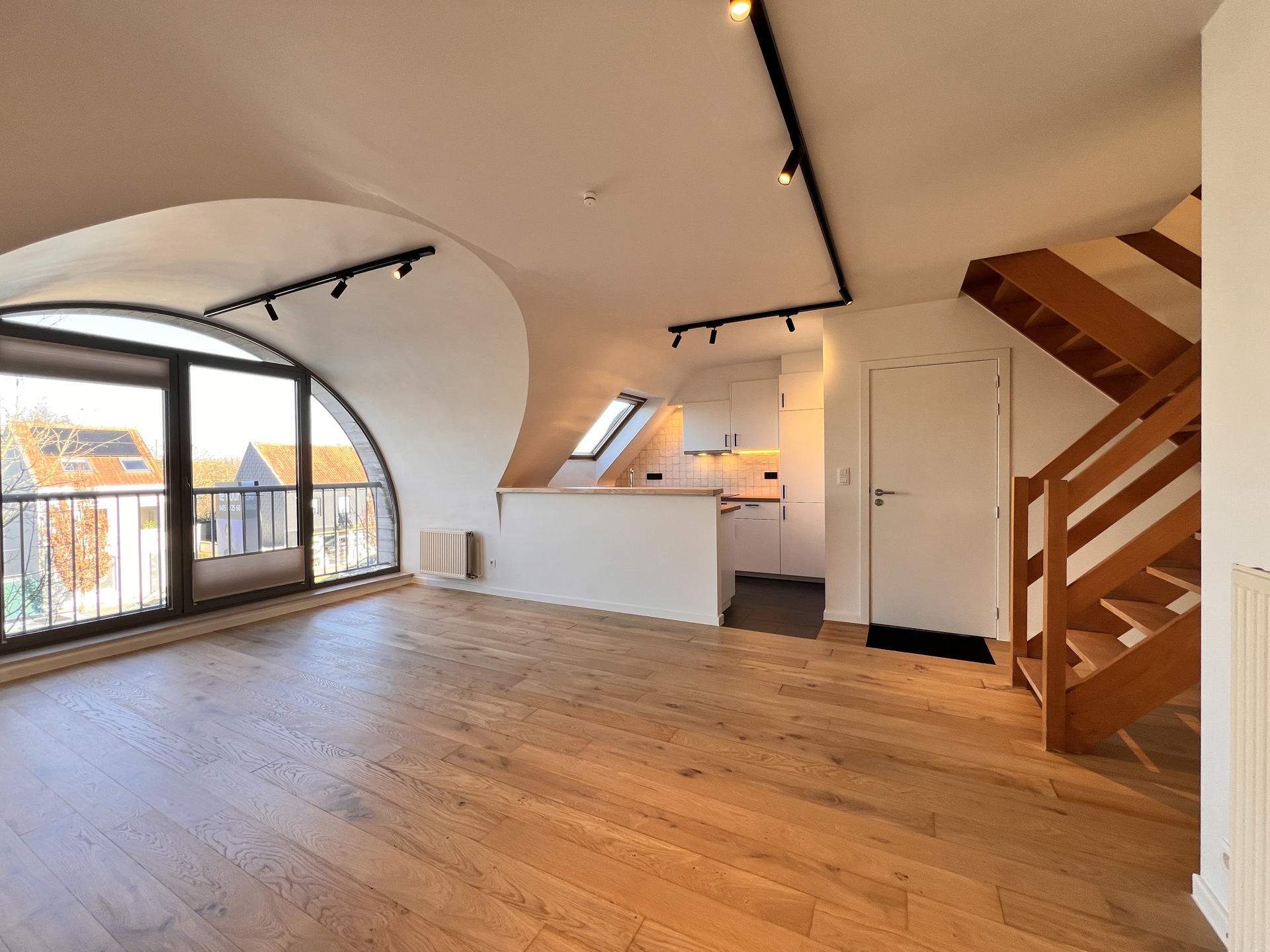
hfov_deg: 106.2
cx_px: 635
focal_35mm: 13
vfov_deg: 89.9
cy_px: 476
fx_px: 477
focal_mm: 1.57
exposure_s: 1/99
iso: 50
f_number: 1.8
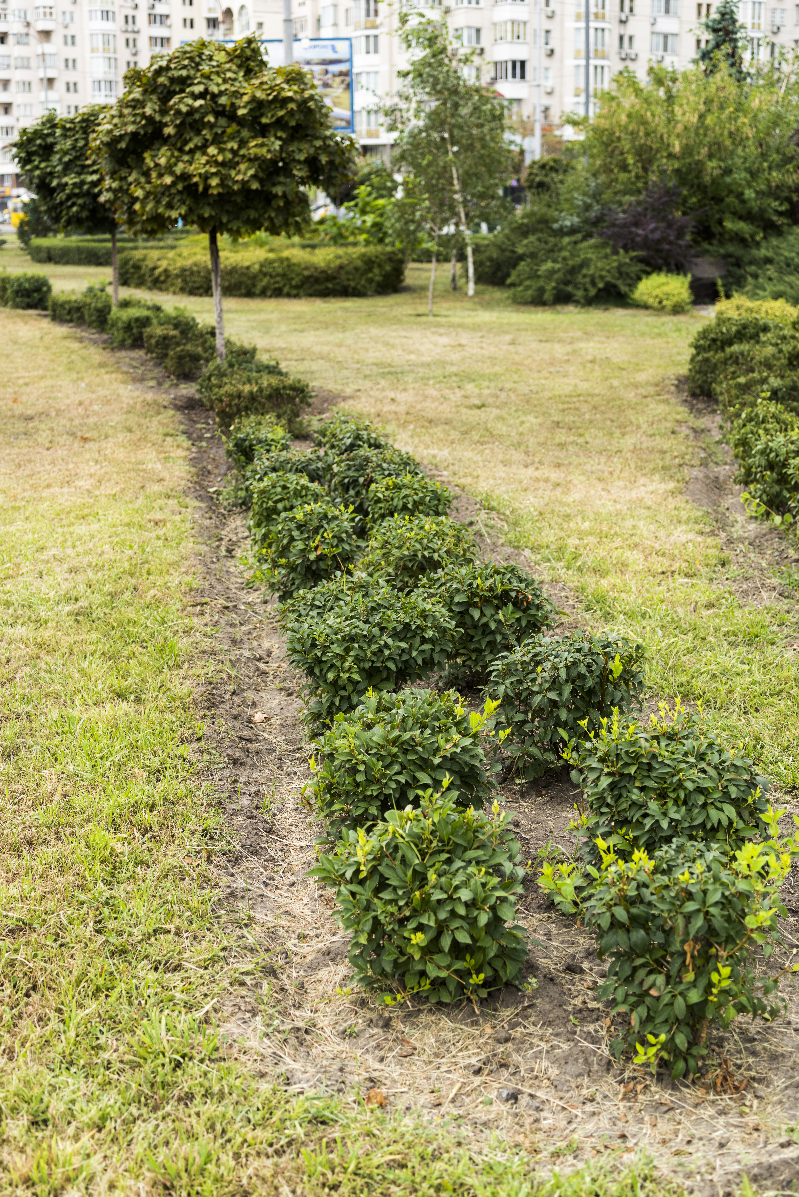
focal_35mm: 50
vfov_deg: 39.6
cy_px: 598
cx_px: 400
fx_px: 1663
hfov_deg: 27.0
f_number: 4
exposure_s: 1/640
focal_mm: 50
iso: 320
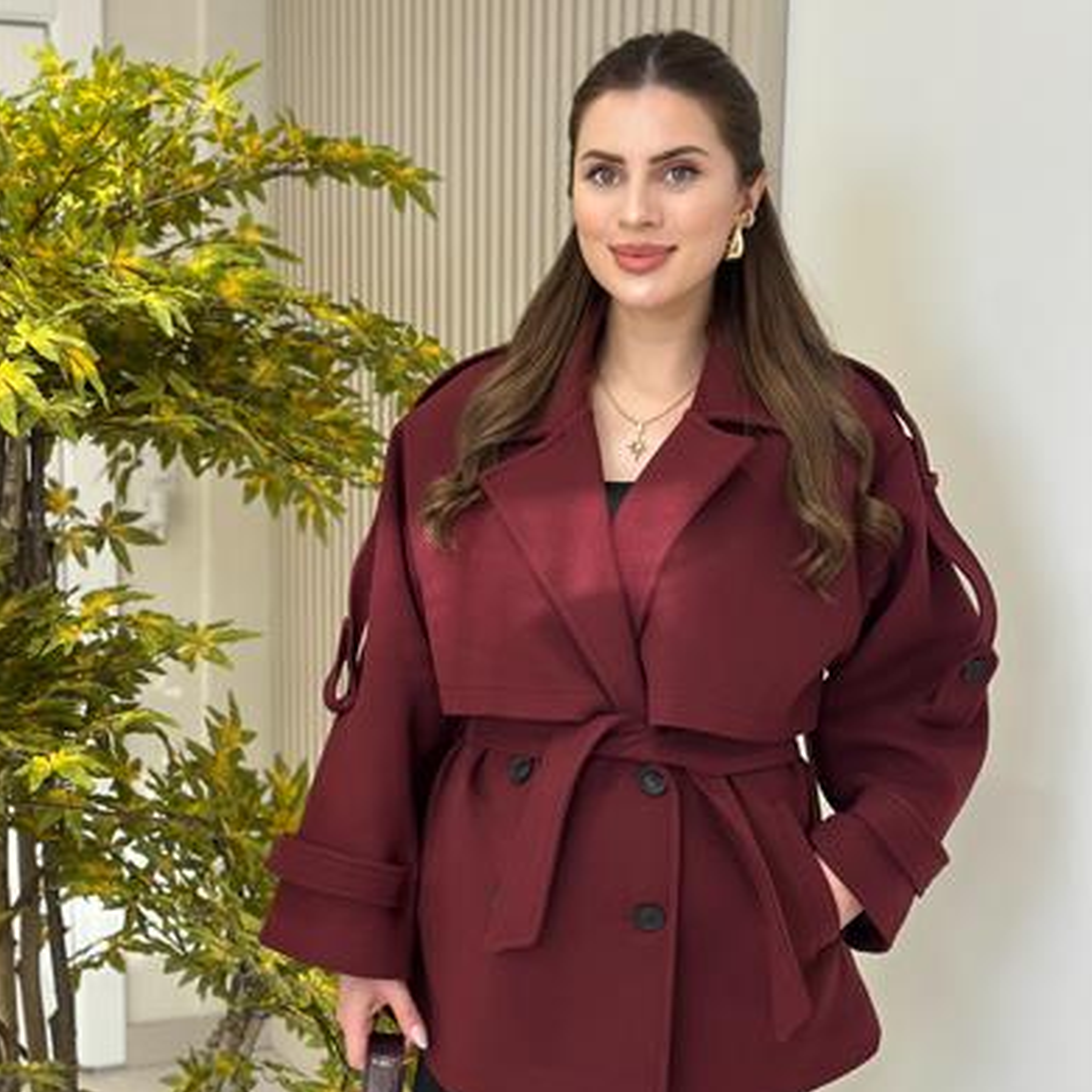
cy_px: 645
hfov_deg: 29.6
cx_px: 552
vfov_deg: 29.5
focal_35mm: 58
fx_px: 2070
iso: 64
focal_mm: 6.86
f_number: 1.78
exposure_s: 1/128
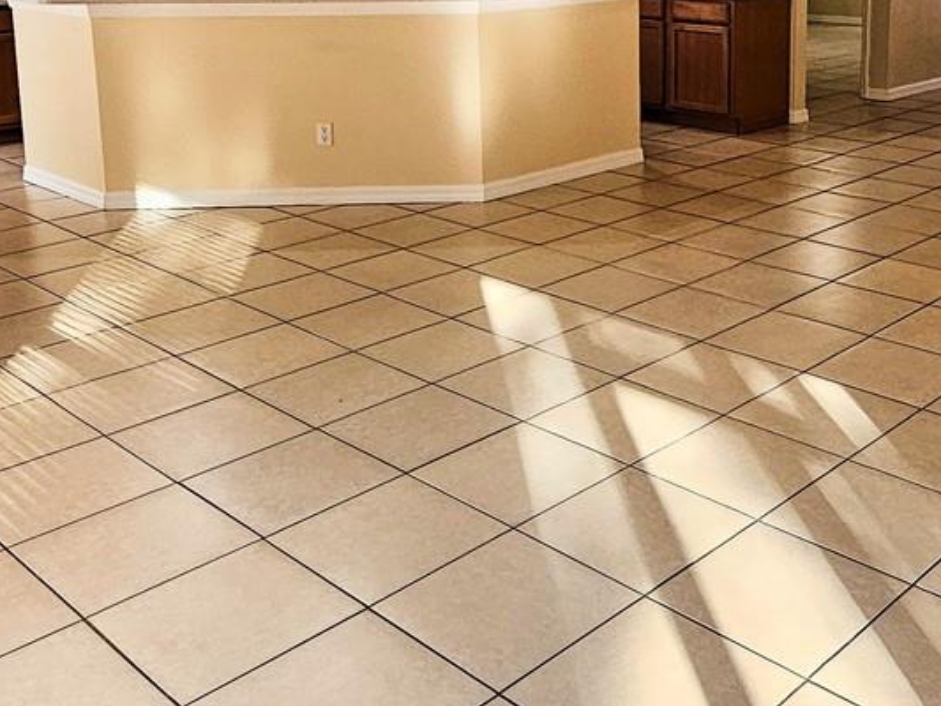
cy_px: 113
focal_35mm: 39
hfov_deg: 46.8
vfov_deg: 35.3
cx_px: 659
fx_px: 1060
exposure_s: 1/60
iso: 100
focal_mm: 2.2
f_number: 2.2
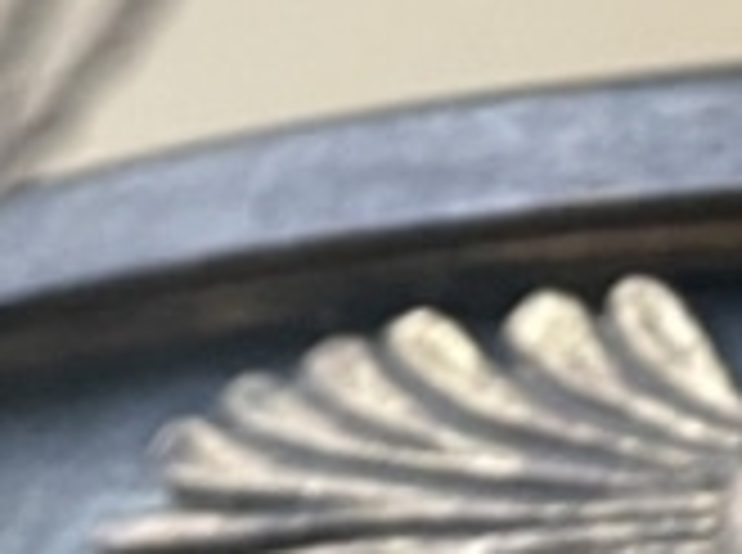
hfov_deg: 10.2
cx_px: 911
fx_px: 4085
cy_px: -705
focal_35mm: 191
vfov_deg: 7.3
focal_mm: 4.2
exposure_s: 1/61
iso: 125
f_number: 1.6
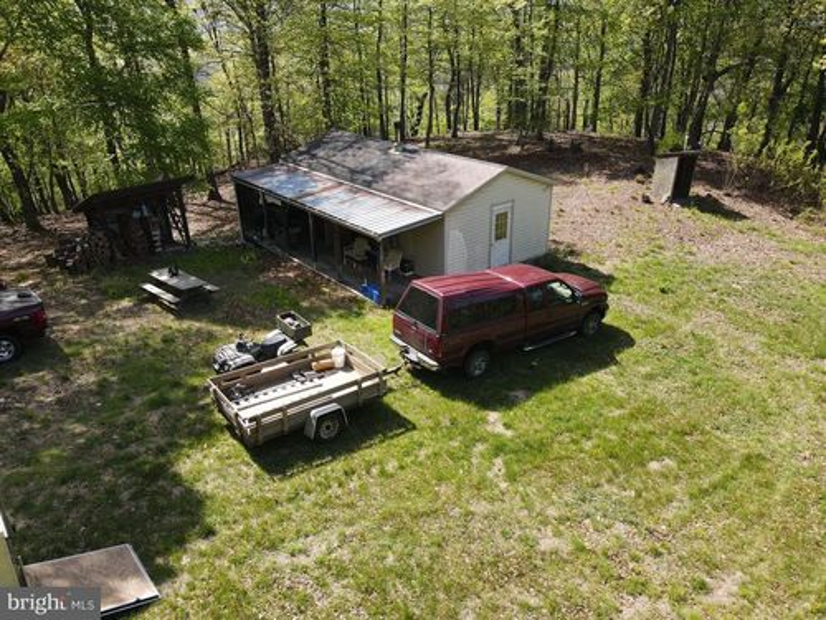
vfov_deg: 56.8
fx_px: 573
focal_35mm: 24
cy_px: 310
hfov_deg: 71.6
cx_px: 413
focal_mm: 4.5
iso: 100
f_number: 2.8
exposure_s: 1/240
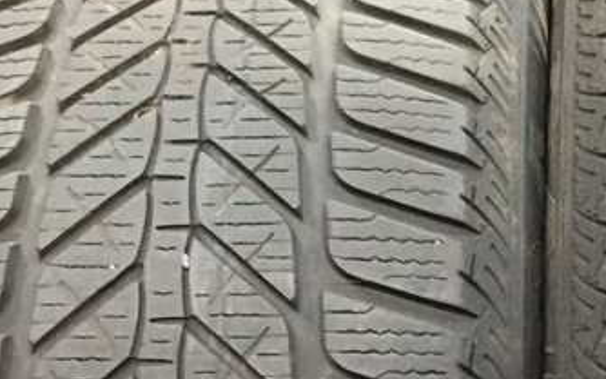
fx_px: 1487
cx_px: 480
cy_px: 383
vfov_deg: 14.3
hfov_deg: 22.7
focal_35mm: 90
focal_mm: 4.15
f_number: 2.2
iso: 320
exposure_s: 1/17
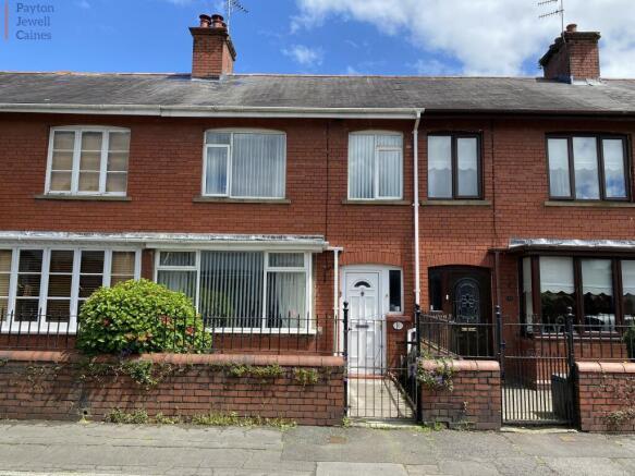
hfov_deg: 67.3
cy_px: 238
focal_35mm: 26
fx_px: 477
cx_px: 318
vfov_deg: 53.0
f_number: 1.8
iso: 32
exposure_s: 1/1543
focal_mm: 4.25
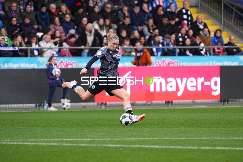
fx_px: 2700
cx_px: 122
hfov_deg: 5.2
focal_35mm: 400
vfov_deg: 3.4
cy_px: 81
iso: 3200
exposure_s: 1/1600
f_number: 5.6
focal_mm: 400
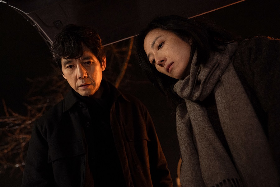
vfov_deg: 38.9
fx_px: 264
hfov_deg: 55.8
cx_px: 140
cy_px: 94
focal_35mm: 34
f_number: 3.5
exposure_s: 1/160
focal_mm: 34
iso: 4000
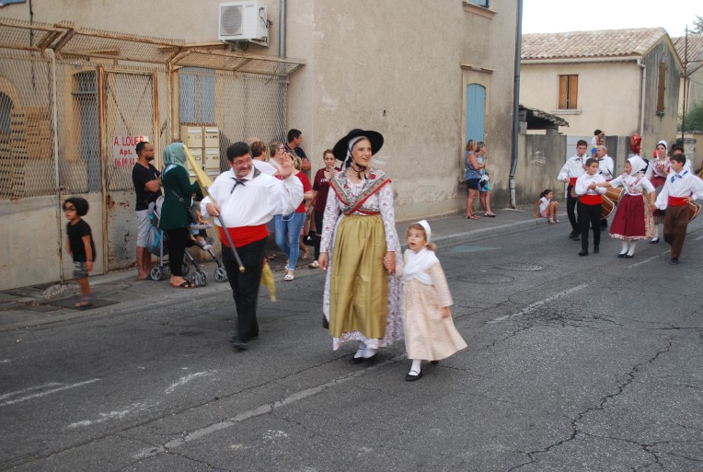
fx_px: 861
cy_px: 230
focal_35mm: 44
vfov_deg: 30.7
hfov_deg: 44.4
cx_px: 348
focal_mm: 28
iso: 220
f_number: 4.5
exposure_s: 1/30
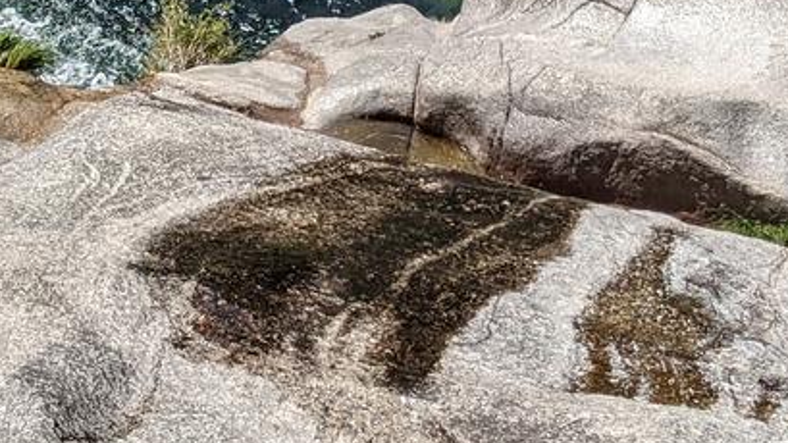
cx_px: -79
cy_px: -381
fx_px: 2403
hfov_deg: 18.0
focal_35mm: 115
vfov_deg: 9.9
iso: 64
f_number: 1.73
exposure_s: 1/4673
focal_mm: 4.38
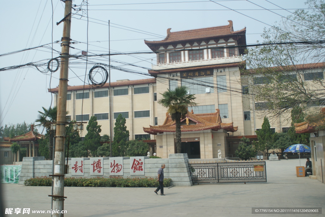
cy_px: 108
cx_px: 162
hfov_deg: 57.2
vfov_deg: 40.1
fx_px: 298
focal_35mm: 33
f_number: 4
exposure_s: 1/1250
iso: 200
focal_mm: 22
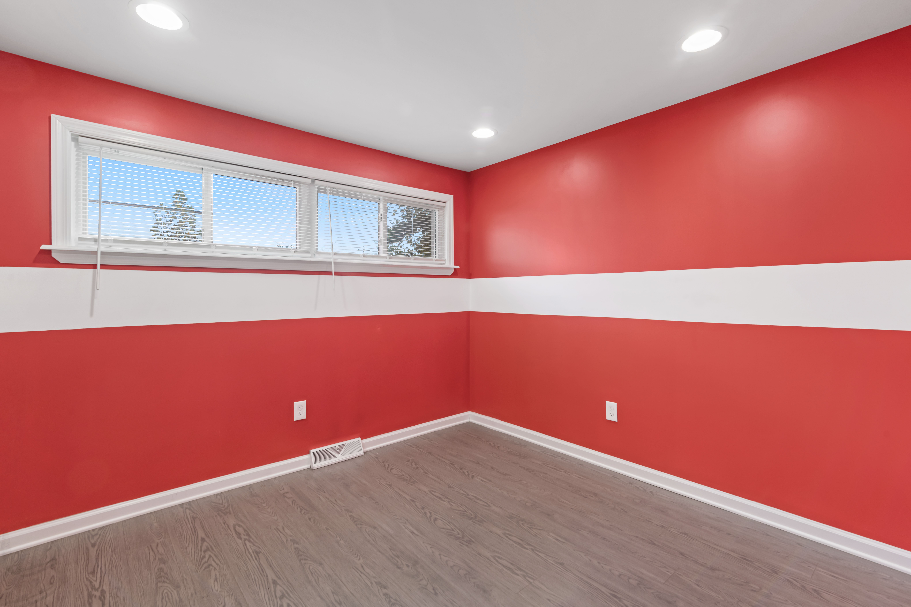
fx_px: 405
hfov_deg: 96.7
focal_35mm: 16
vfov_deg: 73.7
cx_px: 456
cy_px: 304
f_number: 9
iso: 320
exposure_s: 1/2.5
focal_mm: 16
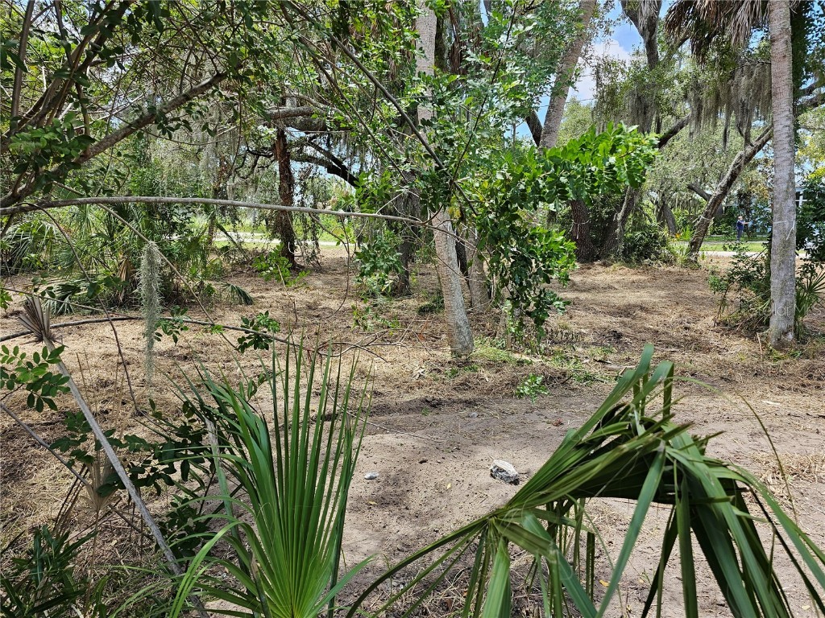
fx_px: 548
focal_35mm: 23
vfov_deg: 58.9
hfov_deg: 73.9
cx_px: 412
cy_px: 309
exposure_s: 1/180
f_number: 1.7
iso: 20
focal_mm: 6.3
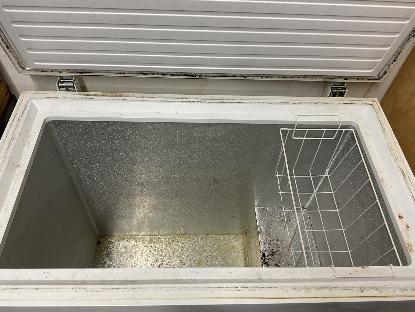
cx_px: 208
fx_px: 348
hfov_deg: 61.7
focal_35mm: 29
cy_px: 156
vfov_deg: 48.2
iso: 80
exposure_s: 1/60
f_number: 1.8
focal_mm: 3
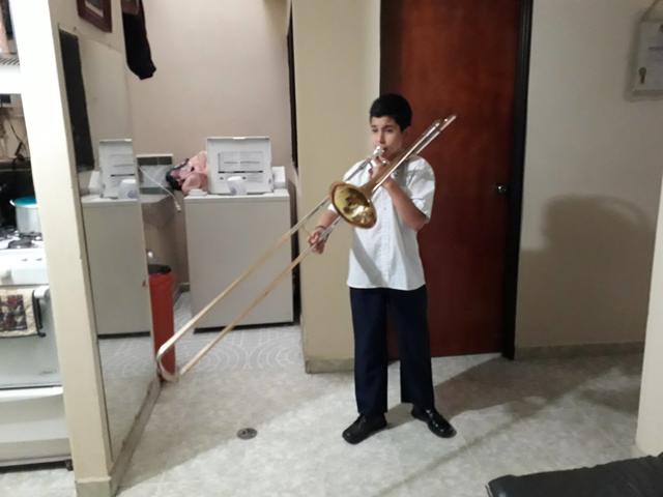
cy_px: 248
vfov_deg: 51.4
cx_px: 332
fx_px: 517
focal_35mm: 27
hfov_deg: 65.3
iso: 640
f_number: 1.9
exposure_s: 1/15
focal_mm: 3.6
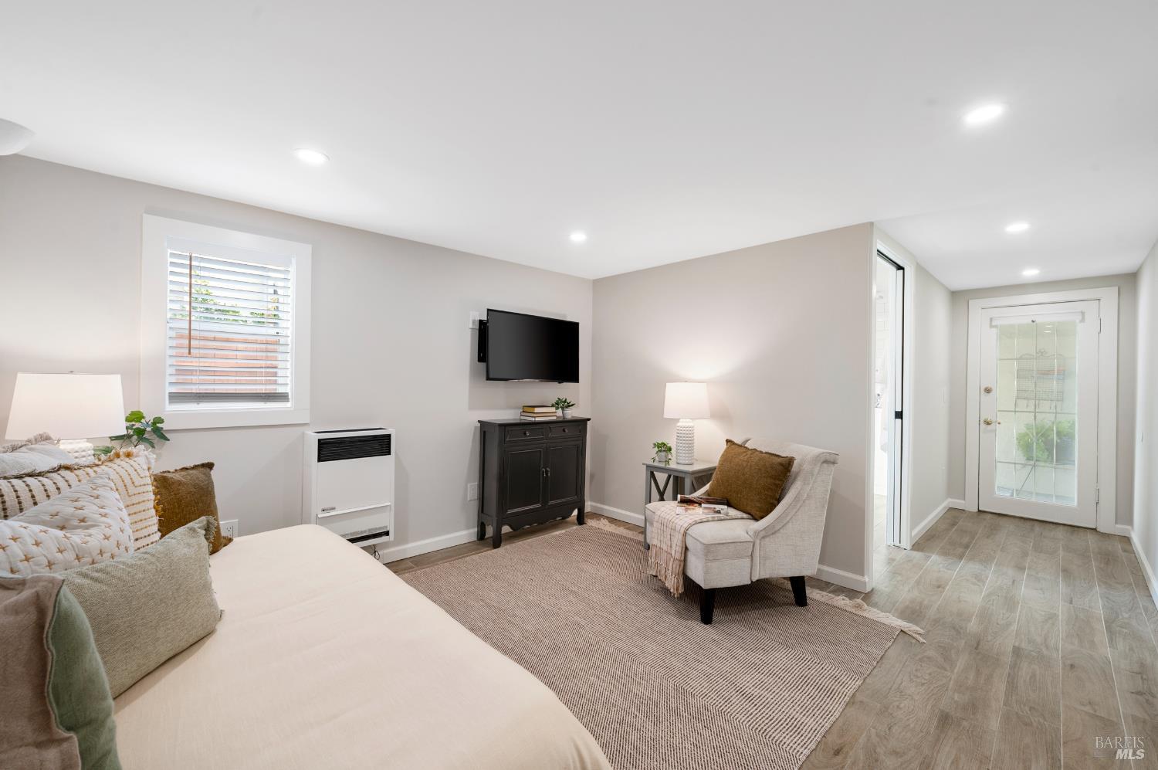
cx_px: 579
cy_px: 385
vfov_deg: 81.1
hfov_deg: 104.3
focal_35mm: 14
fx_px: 450
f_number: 9
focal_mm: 14
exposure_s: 1/2.5
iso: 250
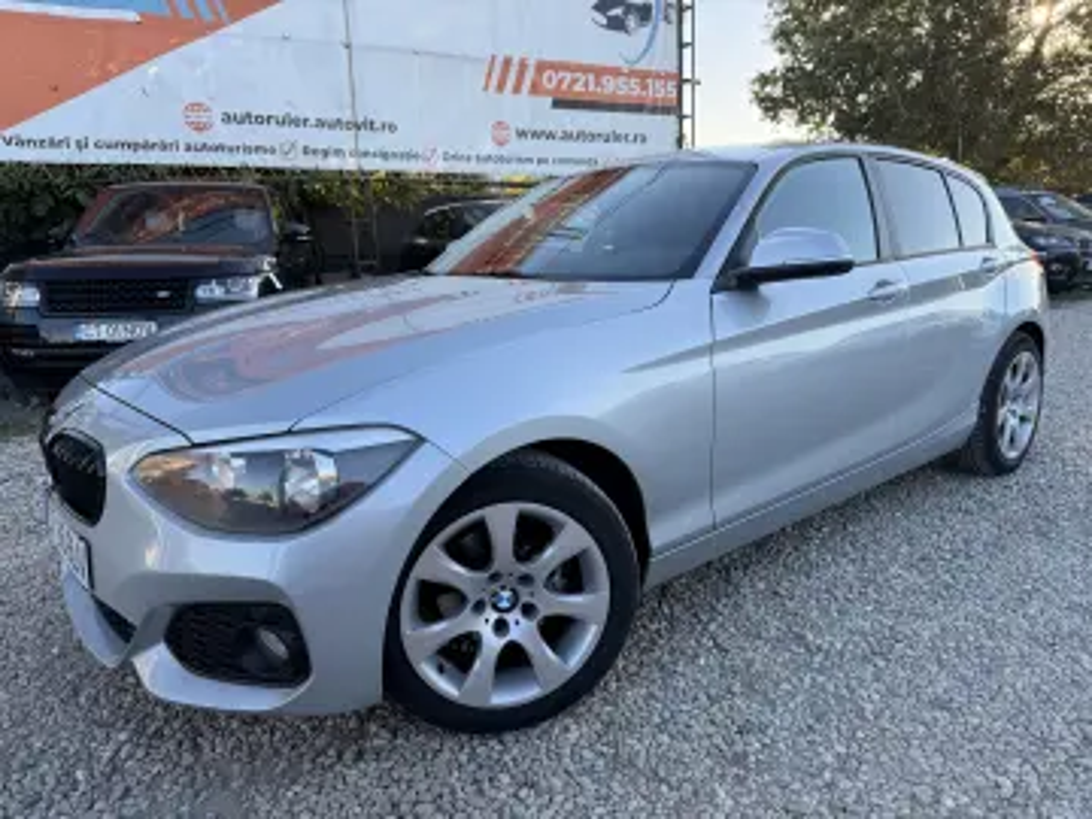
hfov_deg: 71.6
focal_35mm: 24
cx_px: 546
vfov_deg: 56.8
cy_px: 410
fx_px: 757
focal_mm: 6.76
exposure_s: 1/757
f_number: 1.78
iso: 80
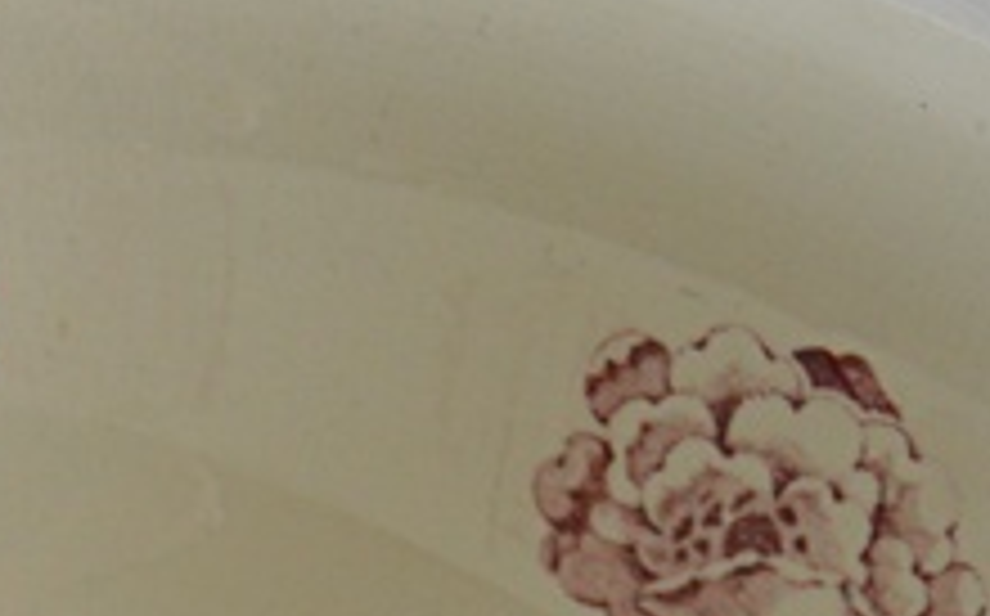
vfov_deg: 8.1
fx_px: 4124
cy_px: 1248
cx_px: -261
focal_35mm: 153
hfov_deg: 13.3
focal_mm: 22
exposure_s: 1/60
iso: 400
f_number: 4
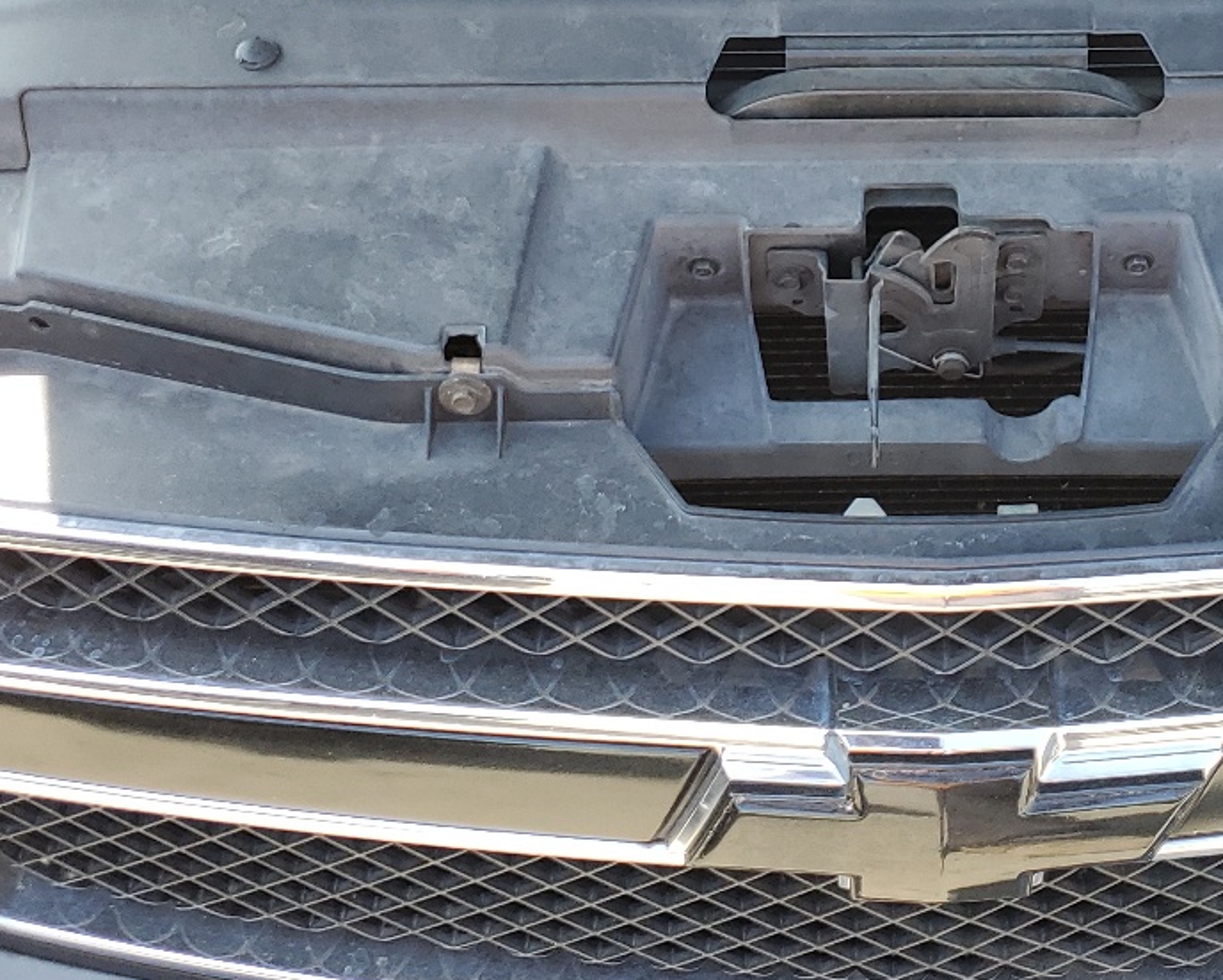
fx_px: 2136
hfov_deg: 31.3
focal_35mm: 59
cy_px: 117
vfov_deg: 25.1
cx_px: 926
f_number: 1.5
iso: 50
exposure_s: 1/286
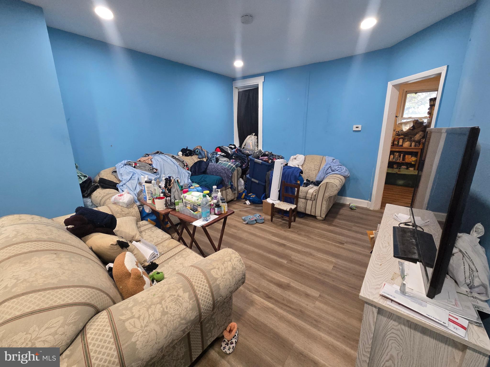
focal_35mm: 13
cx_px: 245
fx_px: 184
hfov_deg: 106.2
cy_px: 184
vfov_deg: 89.9
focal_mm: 2.2
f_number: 2.2
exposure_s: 1/60
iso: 800
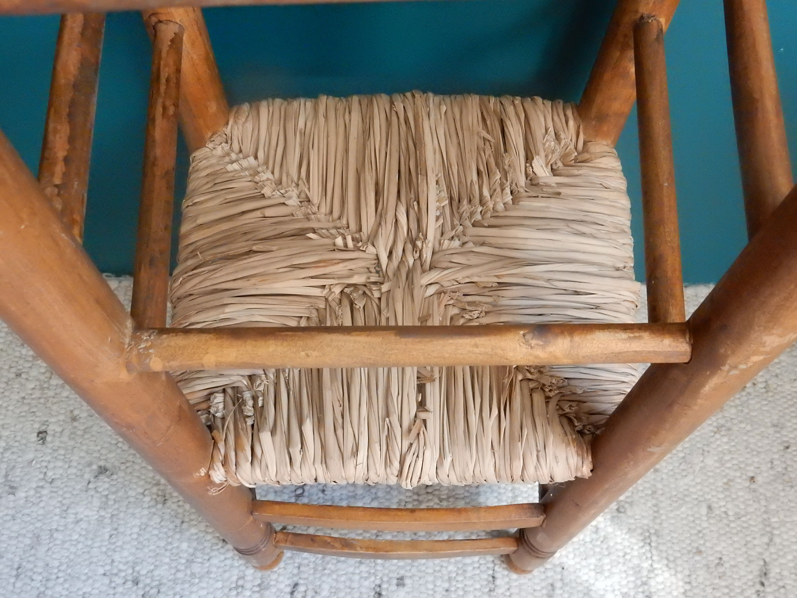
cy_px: 299
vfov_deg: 39.7
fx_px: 829
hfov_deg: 51.4
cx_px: 398
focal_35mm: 36
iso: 1250
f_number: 4
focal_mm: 6.4
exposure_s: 1/40
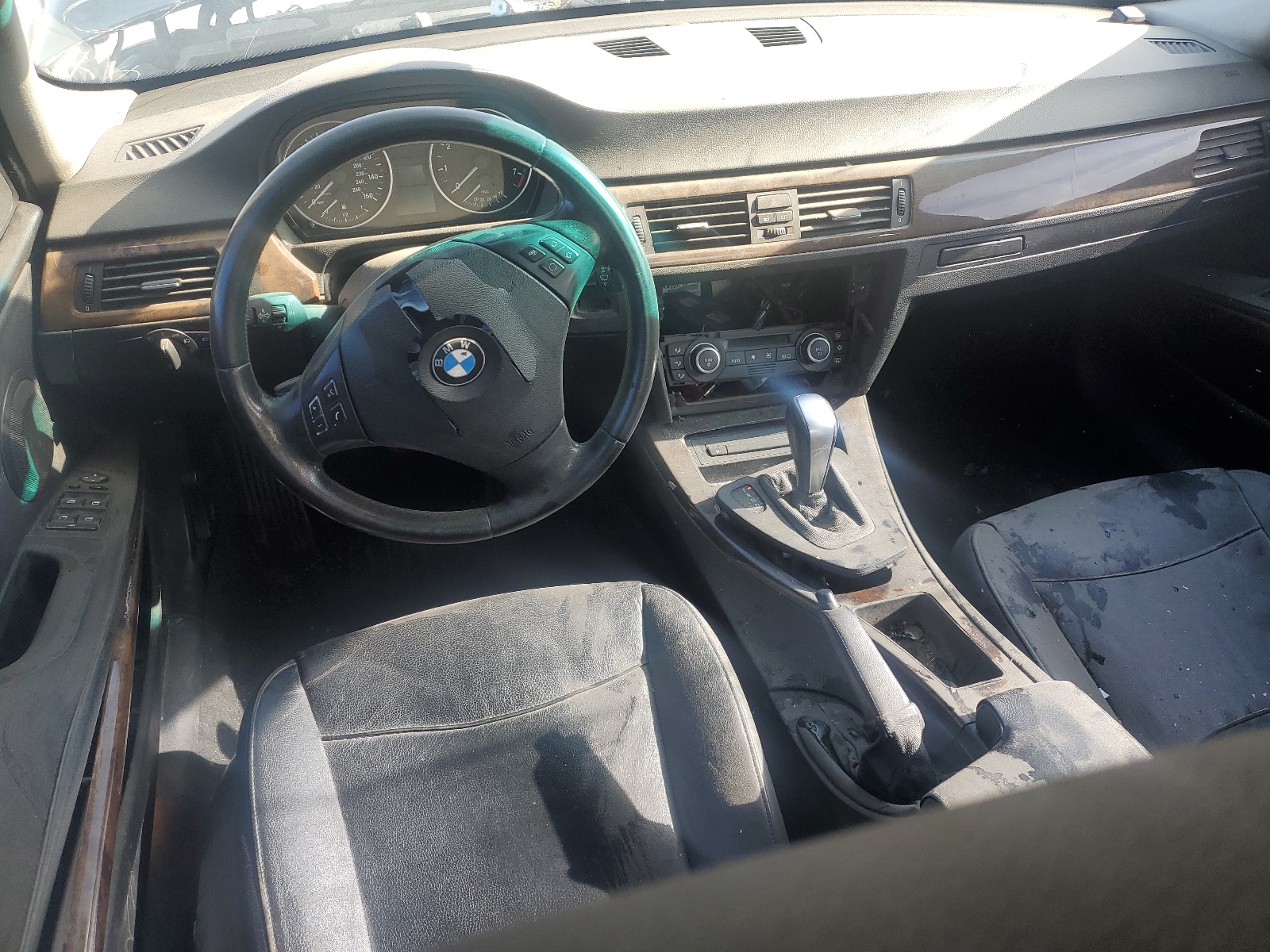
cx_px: 635
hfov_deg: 67.3
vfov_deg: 53.1
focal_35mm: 26
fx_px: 954
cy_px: 476
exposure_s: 1/192
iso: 50
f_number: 1.5
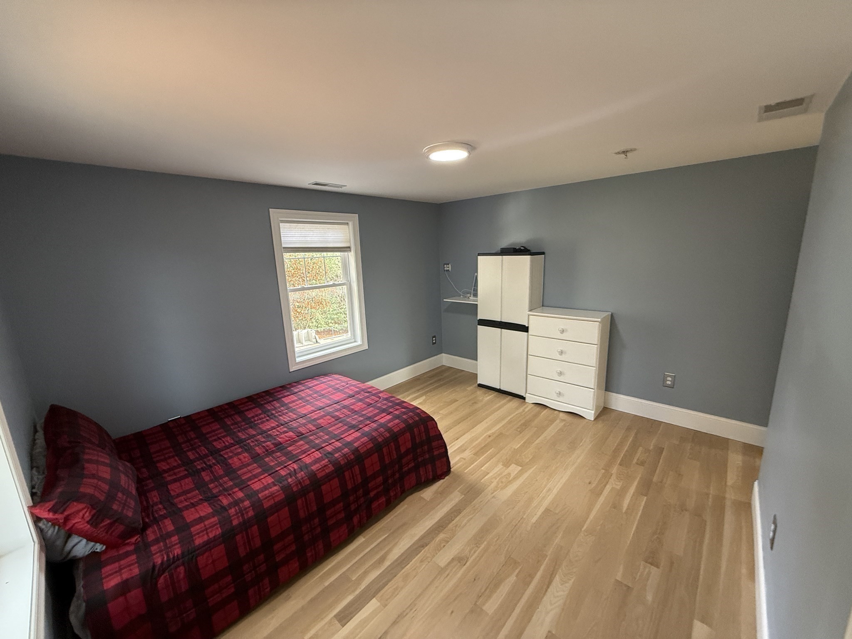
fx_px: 345
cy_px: 320
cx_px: 426
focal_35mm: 14
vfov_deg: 85.7
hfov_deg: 102.1
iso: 250
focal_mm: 2.22
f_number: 2.2
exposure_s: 1/120
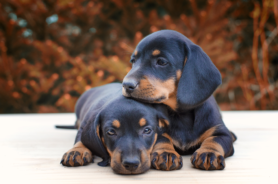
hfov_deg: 37.9
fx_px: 405
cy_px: 92
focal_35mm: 52
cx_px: 139
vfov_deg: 25.6
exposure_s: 1/200
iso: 500
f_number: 3.5
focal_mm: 35
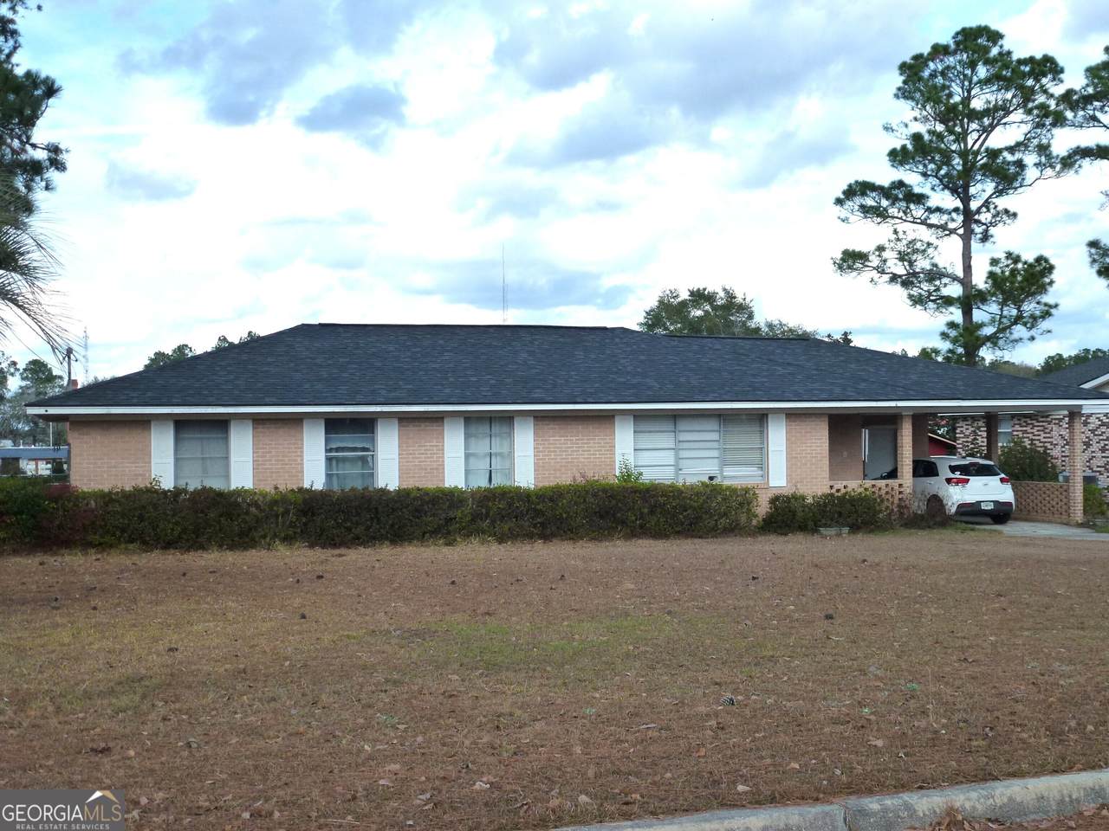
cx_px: 554
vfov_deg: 35.1
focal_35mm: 41
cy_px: 416
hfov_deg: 45.8
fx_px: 1314
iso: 160
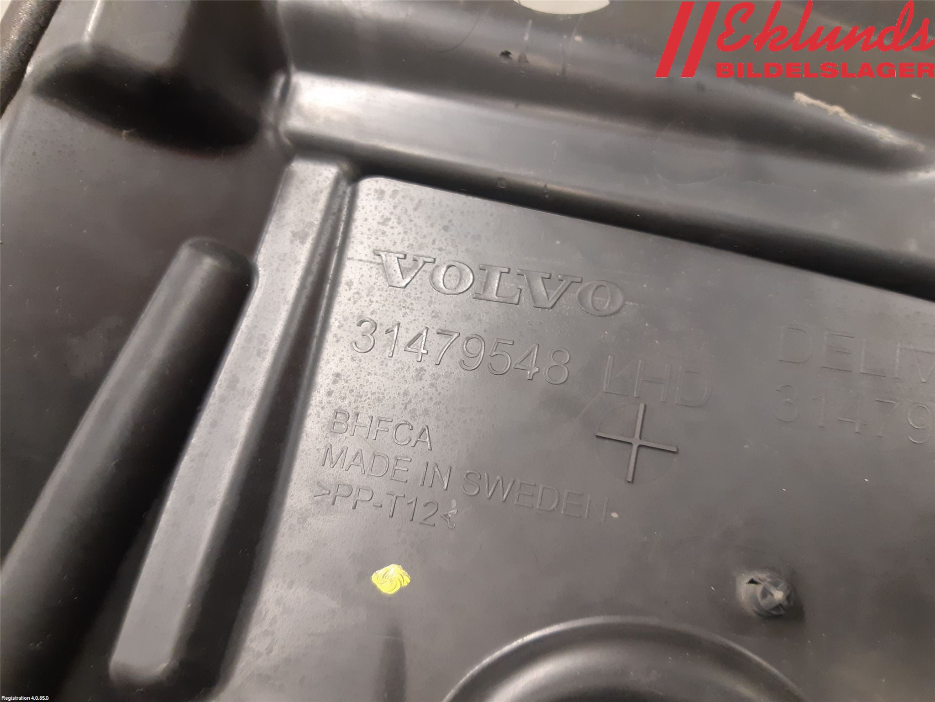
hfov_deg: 67.3
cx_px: 468
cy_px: 351
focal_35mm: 26
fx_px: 702
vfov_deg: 53.1
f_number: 1.7
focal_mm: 3.93
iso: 250
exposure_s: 1/33
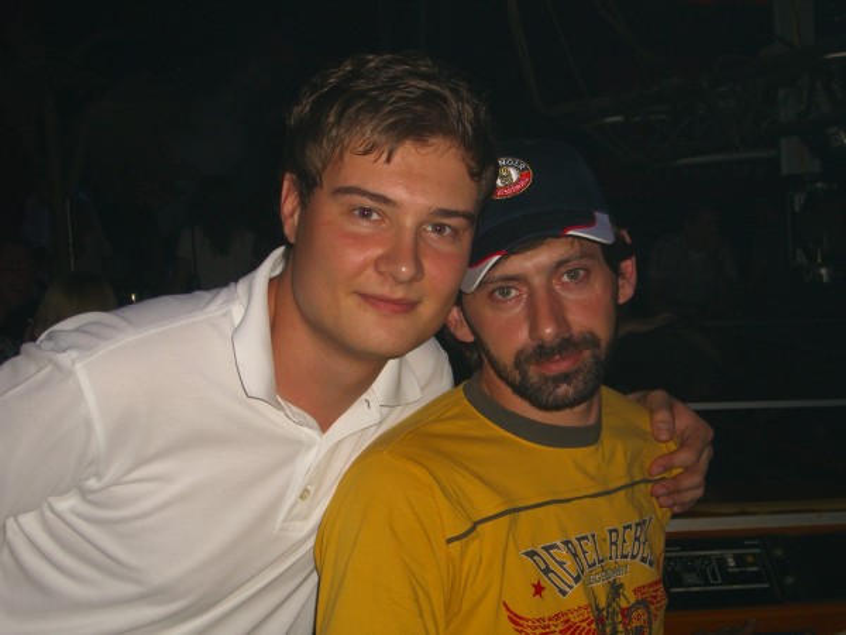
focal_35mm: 57
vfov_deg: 25.7
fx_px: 1393
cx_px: 423
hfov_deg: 33.8
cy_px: 318
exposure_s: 1/60
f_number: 3.6
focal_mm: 11.8
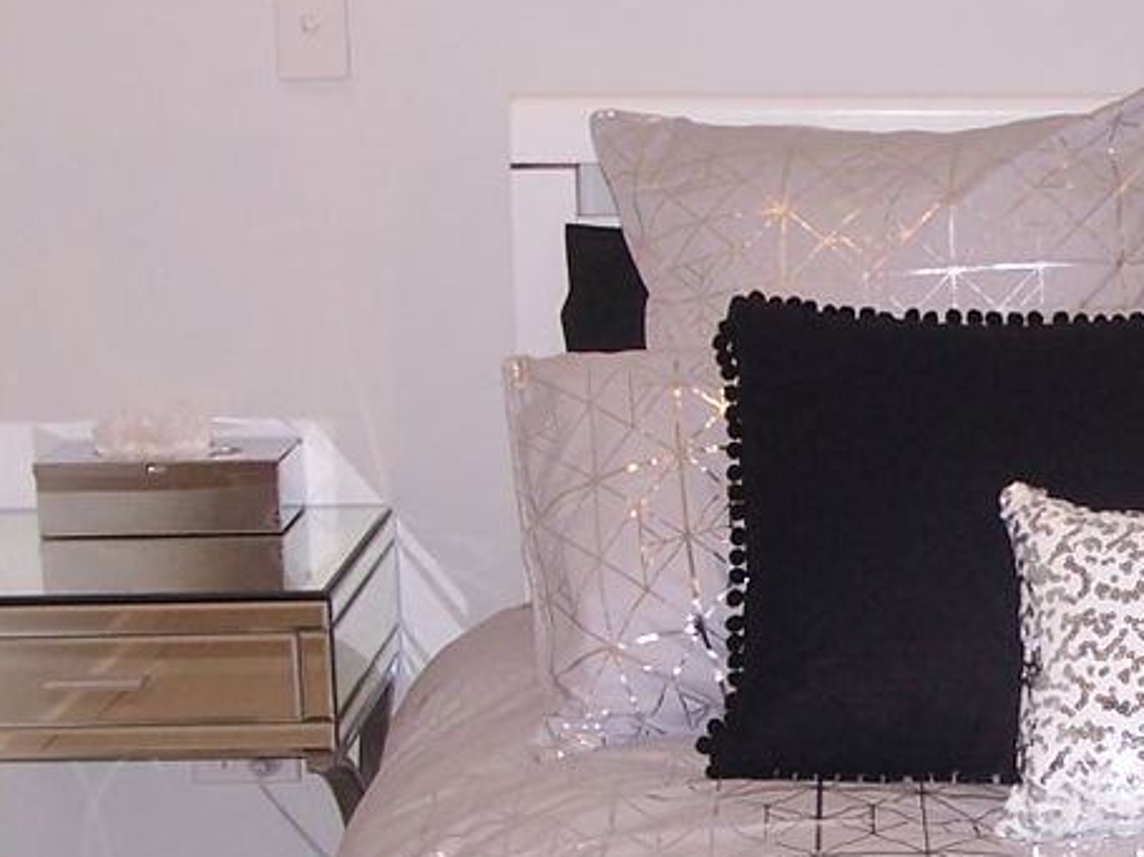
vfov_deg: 16.4
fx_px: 2974
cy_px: 548
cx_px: 1247
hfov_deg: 20.8
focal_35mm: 90
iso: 80
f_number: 2.8
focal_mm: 6
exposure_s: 1/60
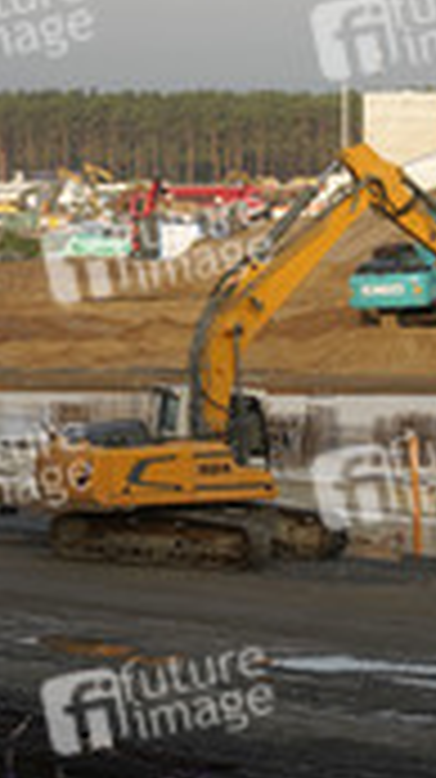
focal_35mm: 205
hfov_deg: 5.9
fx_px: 4224
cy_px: 139
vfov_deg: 10.5
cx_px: 38
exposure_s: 1/250
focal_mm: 75
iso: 320
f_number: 11
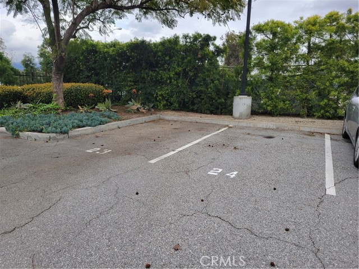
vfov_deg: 53.1
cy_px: 134
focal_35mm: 26
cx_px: 180
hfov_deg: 67.3
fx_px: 270
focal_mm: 5.4
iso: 40
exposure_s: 1/829
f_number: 1.8
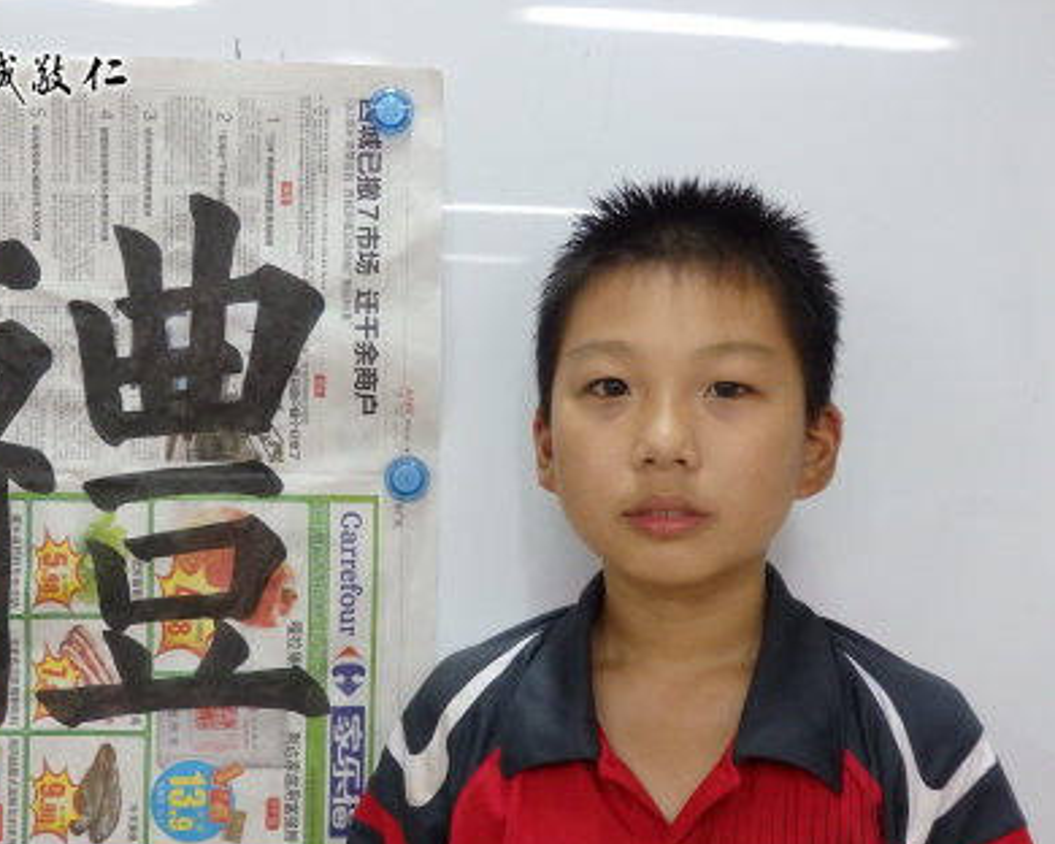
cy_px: 488
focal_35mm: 49
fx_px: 1530
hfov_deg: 37.8
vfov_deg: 30.8
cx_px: 406
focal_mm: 7.3
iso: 800
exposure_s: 1/60
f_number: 3.7
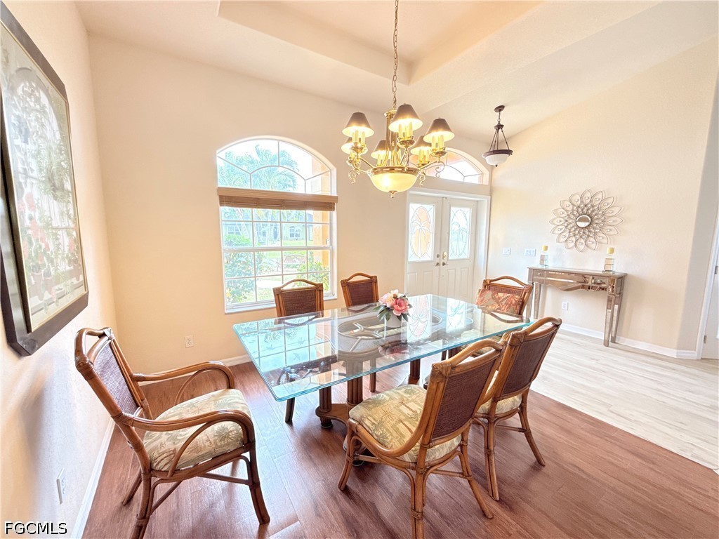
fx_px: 291
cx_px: 360
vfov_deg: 85.7
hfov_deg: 102.1
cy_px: 270
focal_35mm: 14
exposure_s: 1/120
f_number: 2.2
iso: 400
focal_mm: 2.22
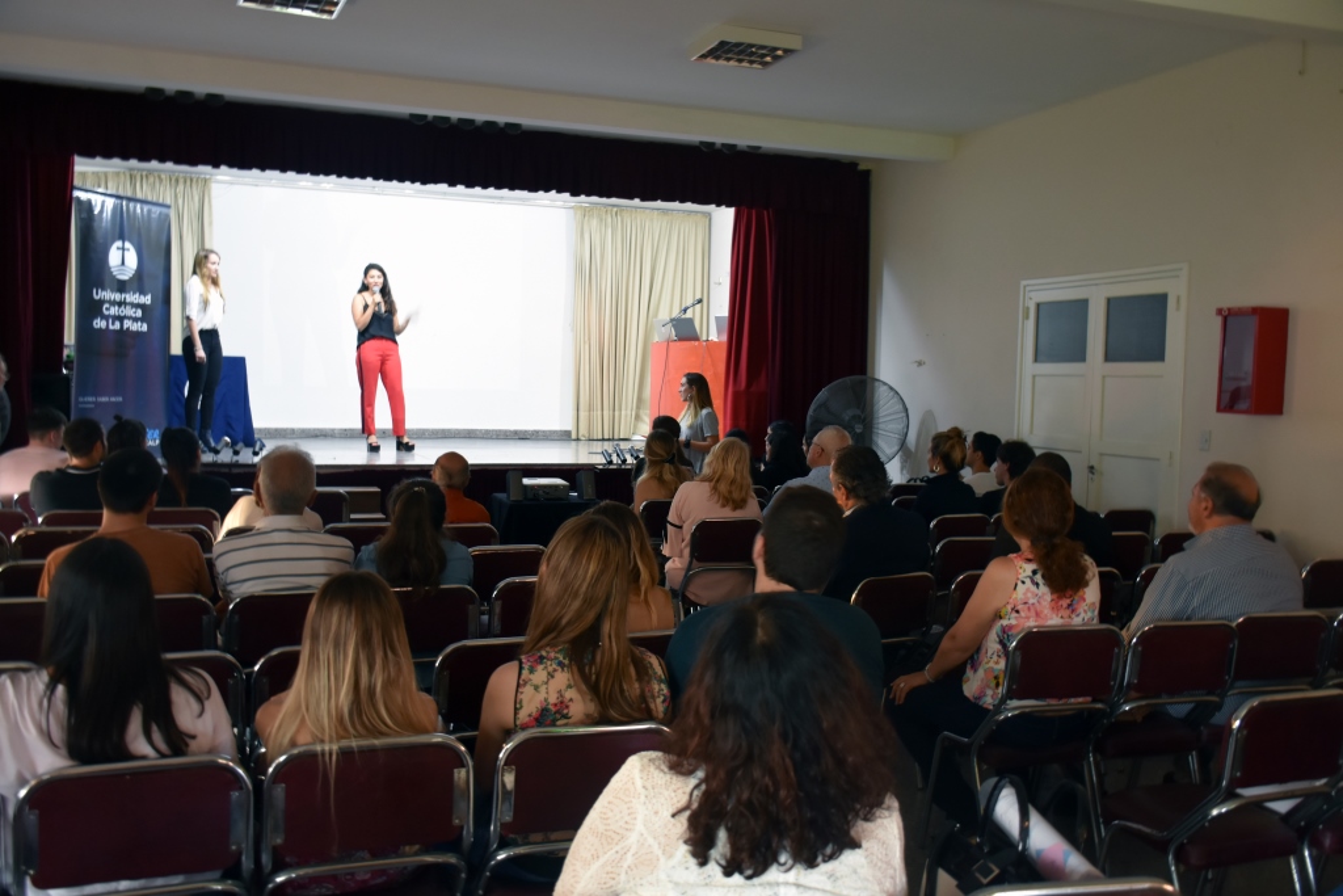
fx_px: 1231
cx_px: 672
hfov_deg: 57.2
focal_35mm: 33
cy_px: 448
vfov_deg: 40.0
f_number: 3.5
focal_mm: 22
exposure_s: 1/6
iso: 800
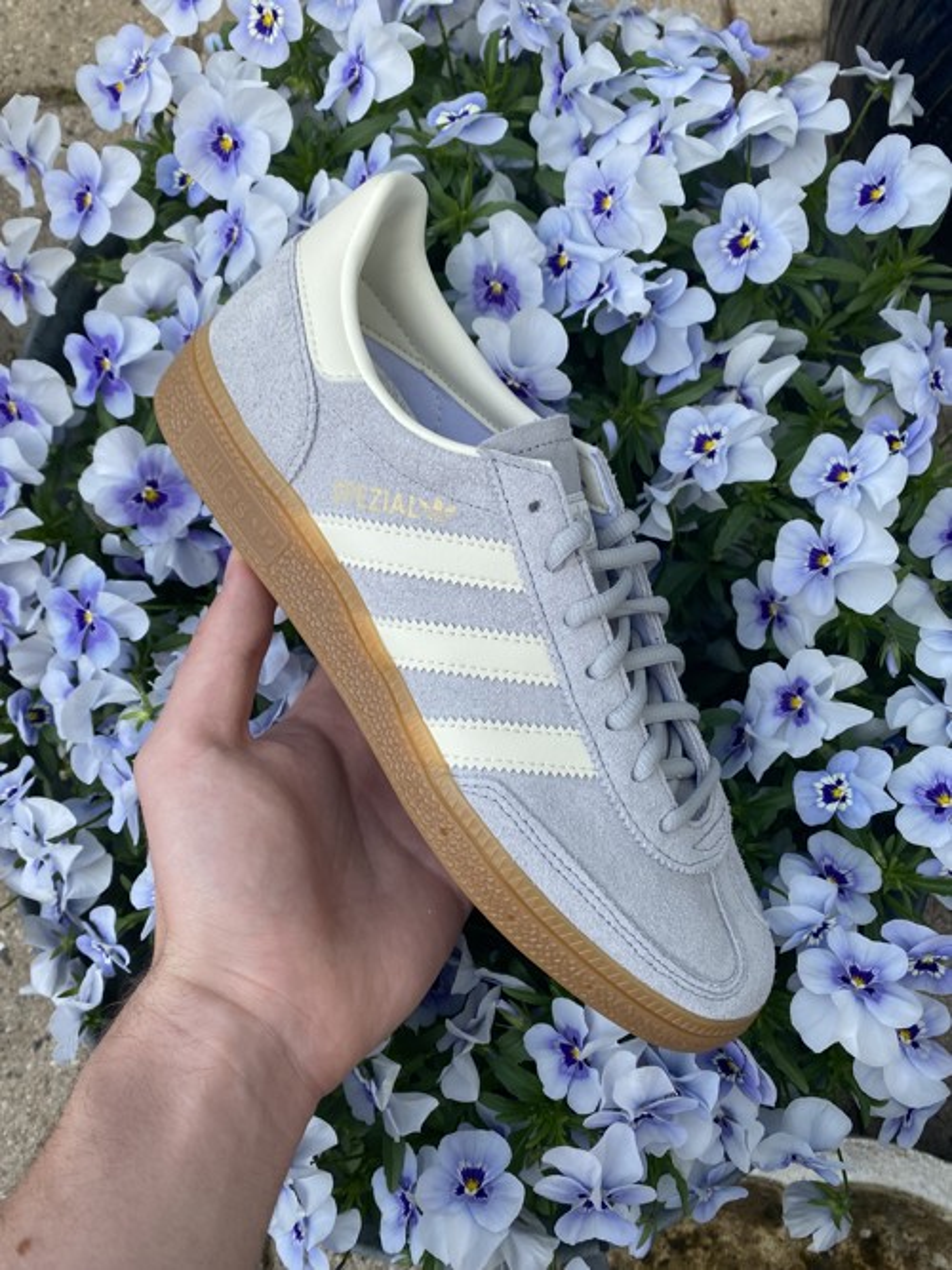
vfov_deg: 67.3
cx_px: 476
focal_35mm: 26
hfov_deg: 53.0
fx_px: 954
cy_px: 635
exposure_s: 1/1330
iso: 32
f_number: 1.8
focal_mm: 4.25
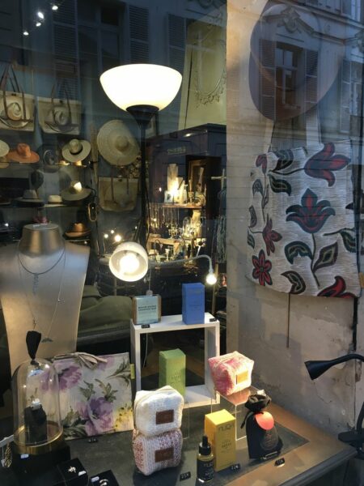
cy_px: 243
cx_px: 182
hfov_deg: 48.2
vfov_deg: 61.7
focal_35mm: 29
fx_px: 407
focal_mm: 4.15
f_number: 2.2
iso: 40
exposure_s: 1/33
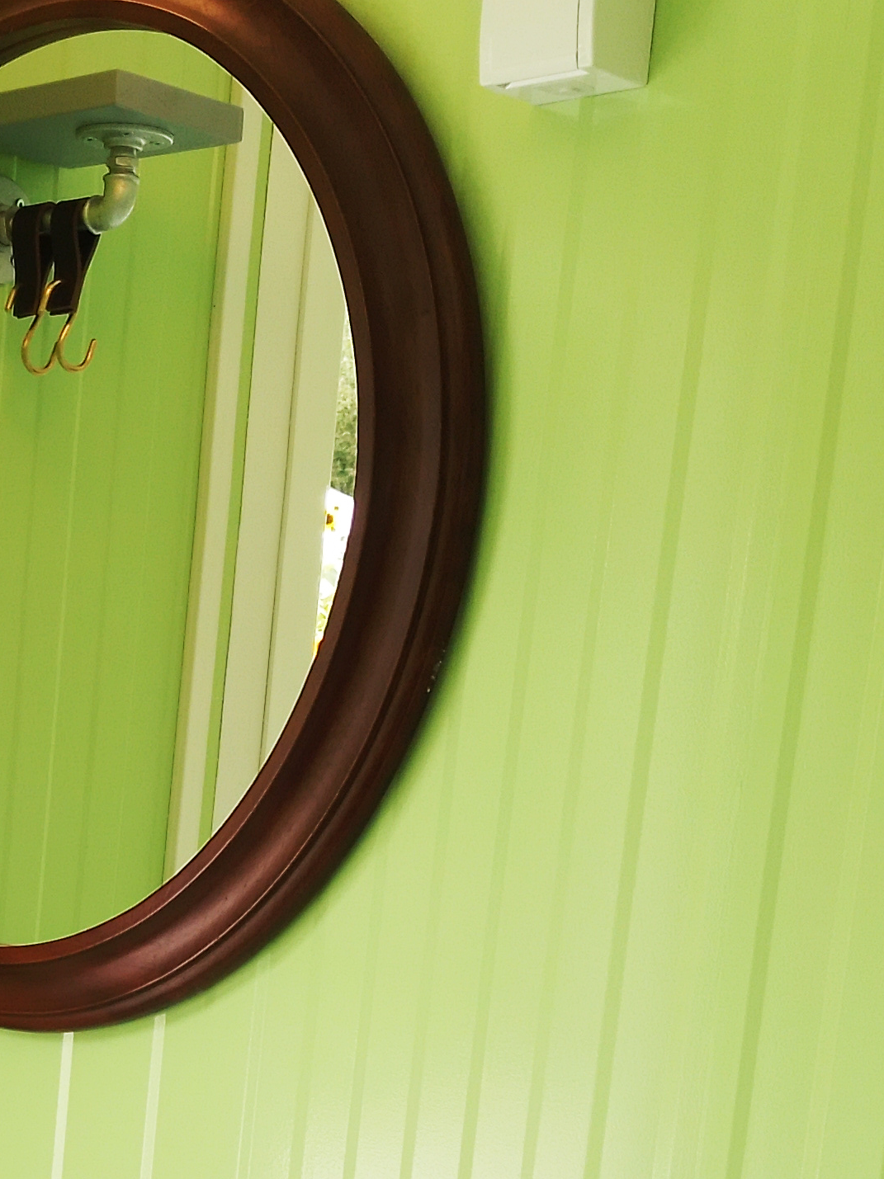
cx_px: -151
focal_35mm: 98
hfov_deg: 14.6
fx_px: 3338
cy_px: 1115
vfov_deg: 19.6
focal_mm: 3.94
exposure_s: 1/125
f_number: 2.3
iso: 50
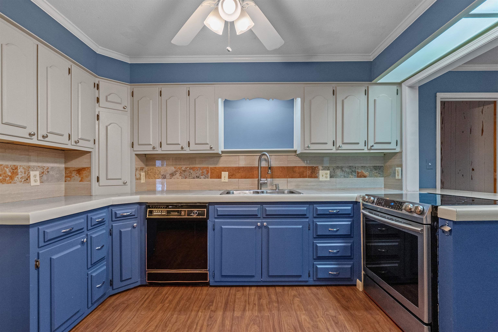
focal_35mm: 16
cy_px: 166
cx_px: 249
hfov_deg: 96.7
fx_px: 221
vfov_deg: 73.7
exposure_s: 1/15
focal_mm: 16
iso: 1250
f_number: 8
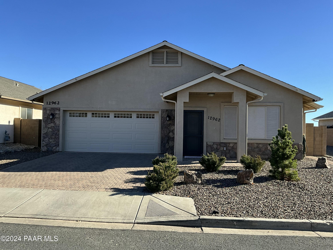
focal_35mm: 29
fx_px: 279
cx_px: 166
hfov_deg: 61.7
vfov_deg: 48.2
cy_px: 125
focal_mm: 3
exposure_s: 1/912
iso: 25
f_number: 1.8
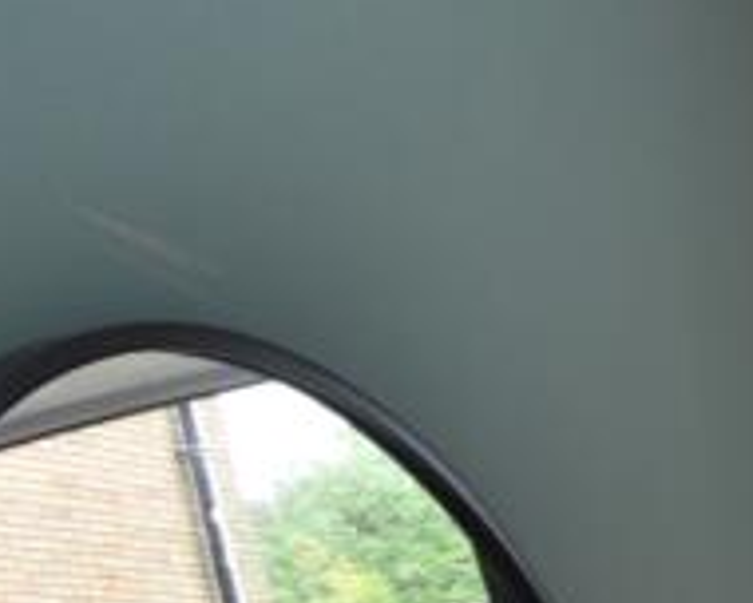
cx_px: 1625
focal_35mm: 76
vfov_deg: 17.2
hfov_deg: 16.6
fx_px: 1694
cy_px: 1020
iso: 100
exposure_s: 1/8
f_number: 4.5
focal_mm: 10
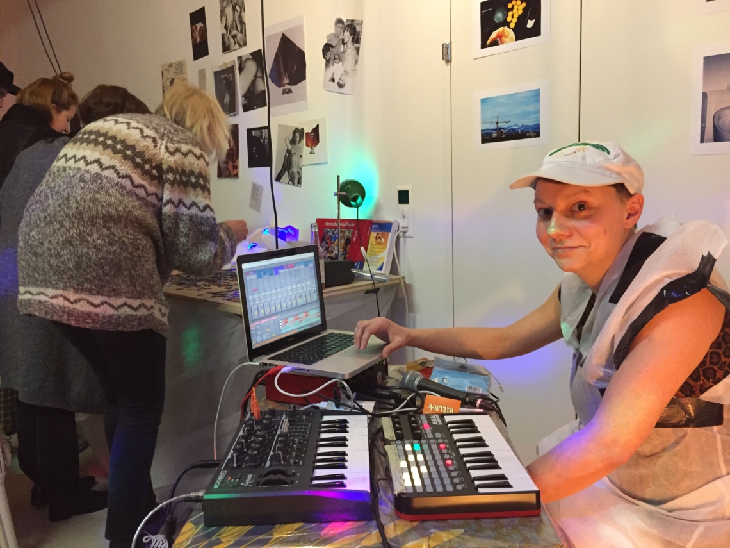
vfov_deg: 48.2
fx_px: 612
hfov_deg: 61.7
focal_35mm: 29
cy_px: 274
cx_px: 365
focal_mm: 4.15
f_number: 2.2
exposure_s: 1/25
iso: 320
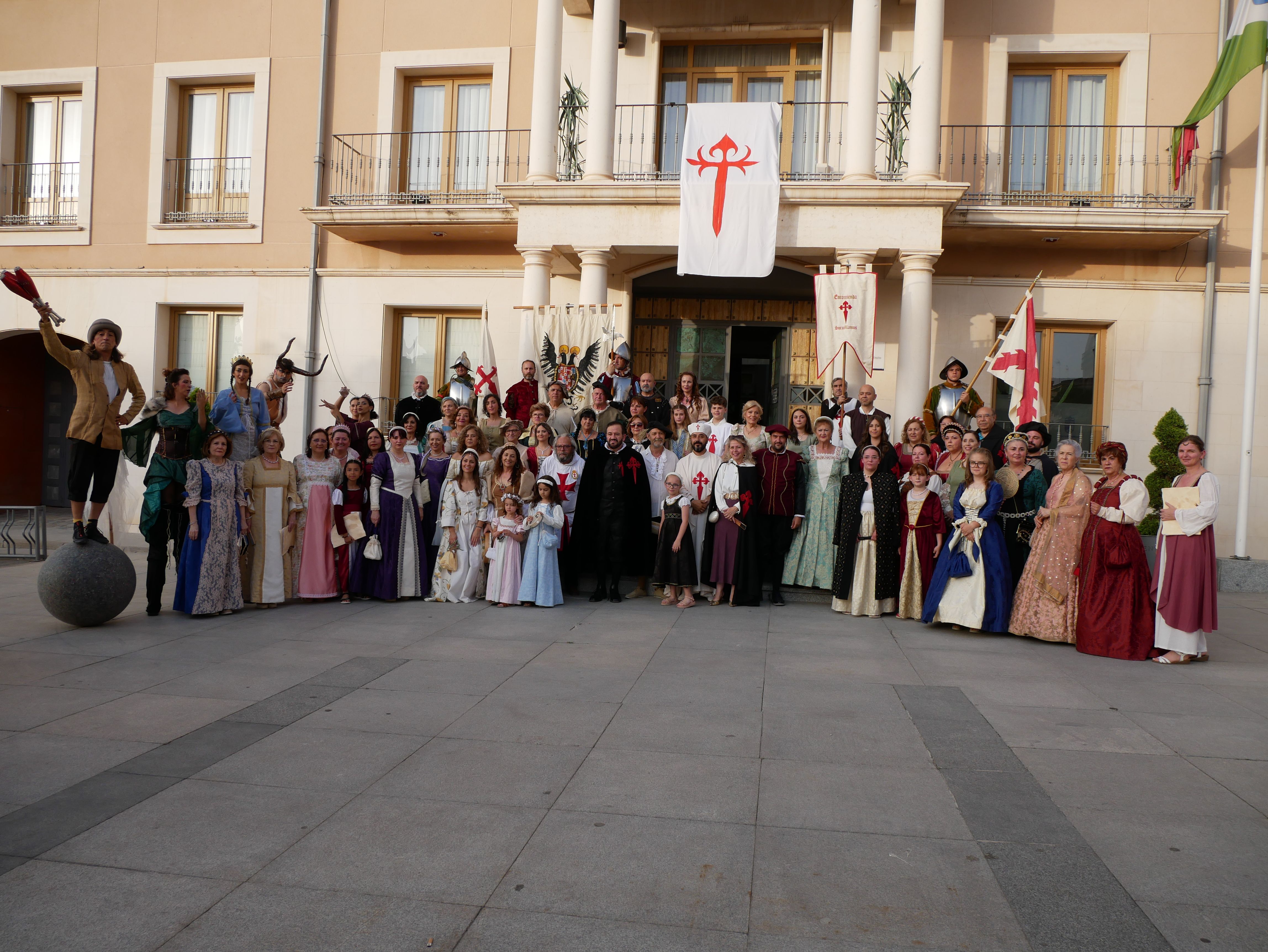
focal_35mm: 24
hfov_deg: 71.6
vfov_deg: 56.9
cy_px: 476
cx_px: 634
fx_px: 879
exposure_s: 1/250
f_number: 5.6
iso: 200
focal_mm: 12
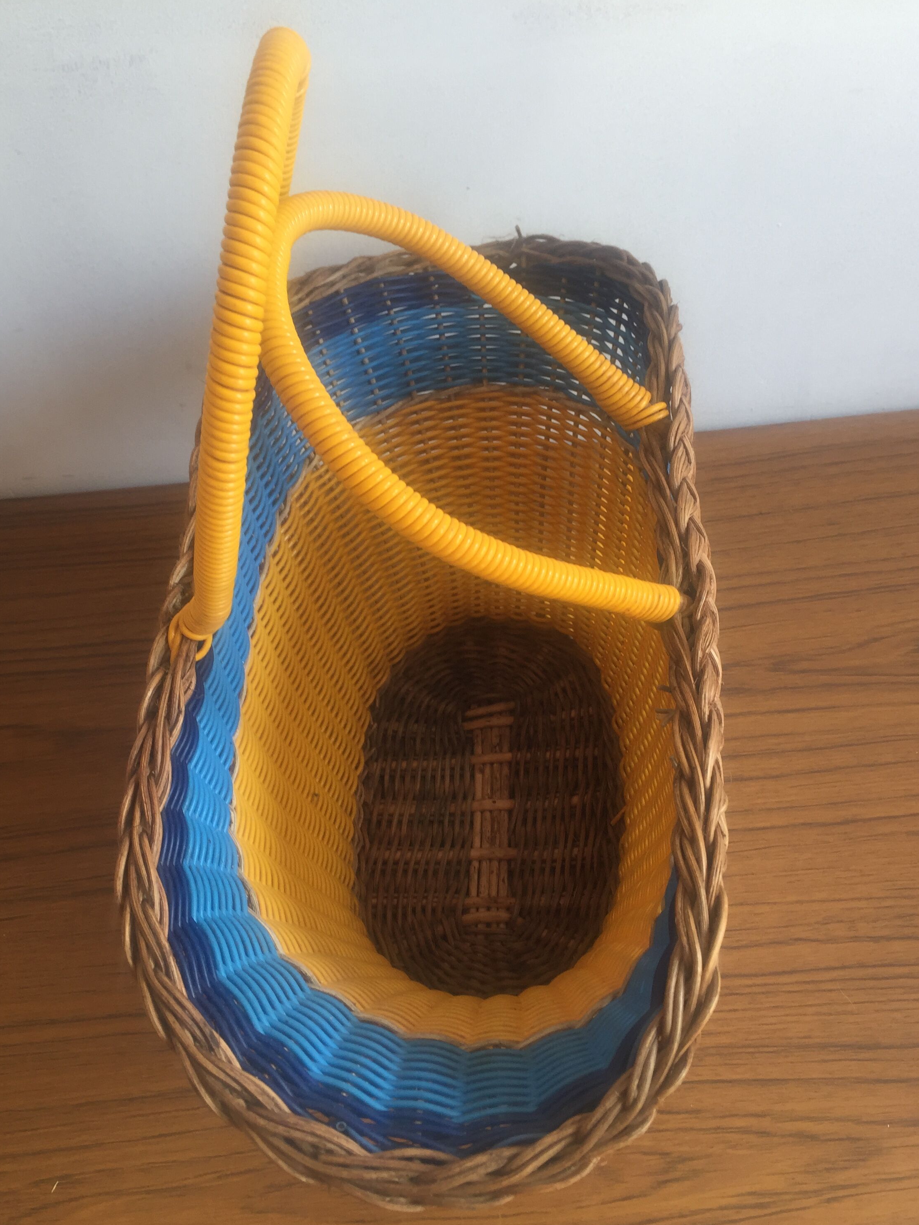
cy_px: 659
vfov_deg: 56.7
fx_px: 1133
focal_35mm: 32
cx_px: 437
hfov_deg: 44.2
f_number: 2.2
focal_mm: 4.15
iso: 32
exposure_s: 1/50
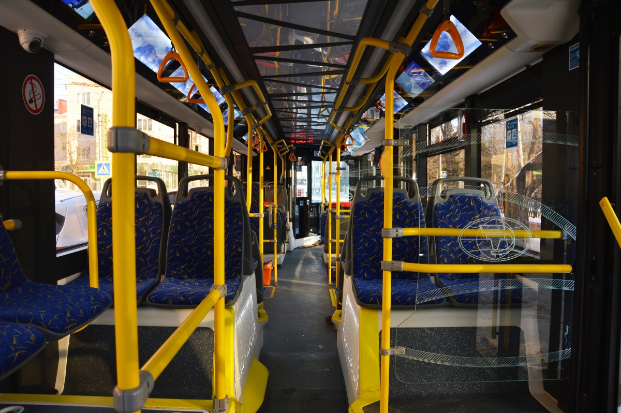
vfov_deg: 47.9
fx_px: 465
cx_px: 310
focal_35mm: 27
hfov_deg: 67.4
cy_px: 206
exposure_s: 1/60
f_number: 4.5
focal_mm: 18
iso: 100
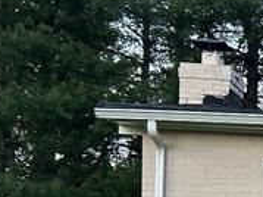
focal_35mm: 149
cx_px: 730
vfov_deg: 9.5
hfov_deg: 10.4
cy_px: 343
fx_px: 1131
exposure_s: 1/61
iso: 125
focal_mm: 5.7
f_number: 1.5
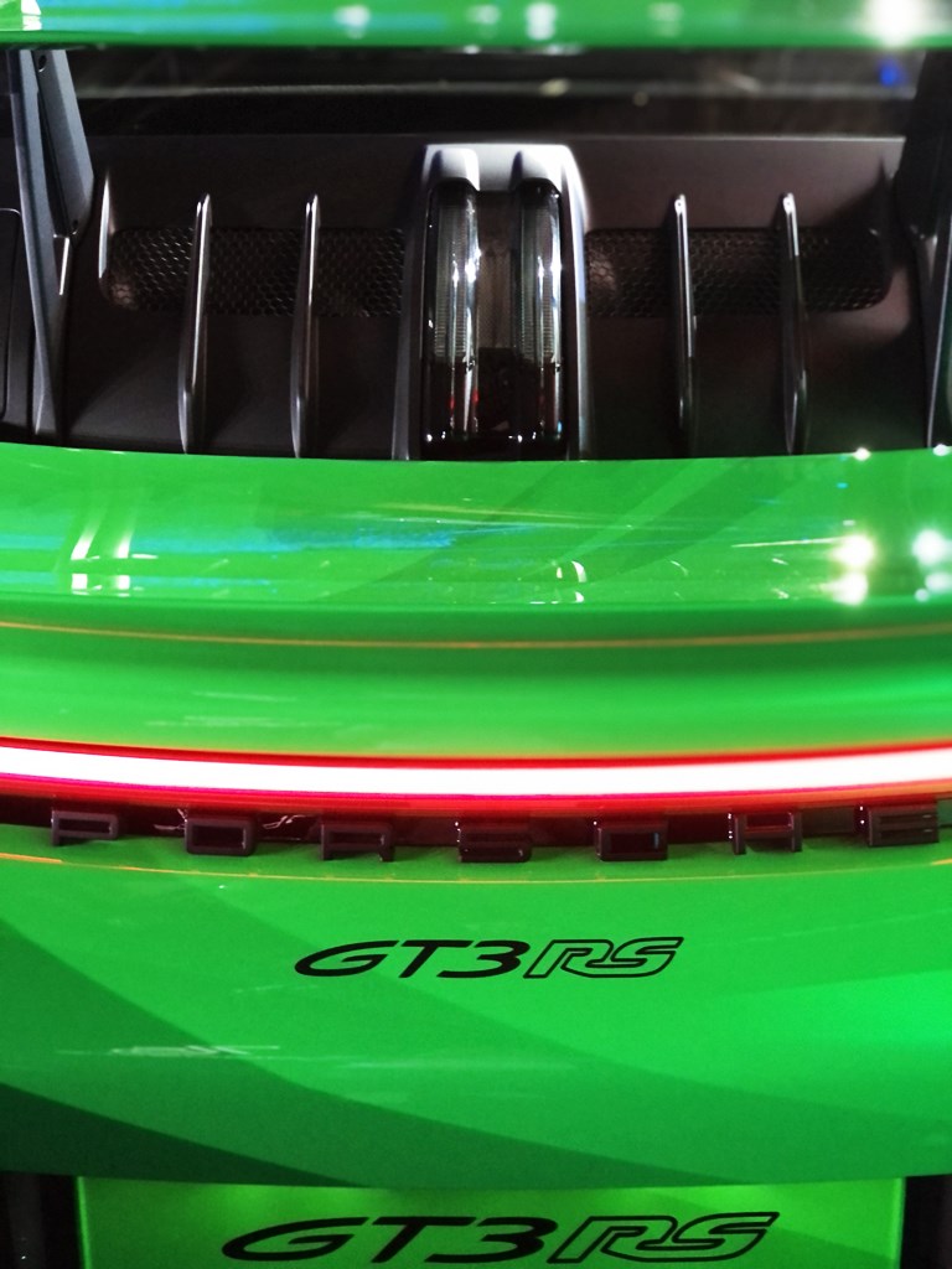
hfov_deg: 25.7
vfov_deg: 33.8
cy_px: 634
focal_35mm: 57
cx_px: 476
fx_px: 2090
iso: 500
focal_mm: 6.6
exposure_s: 1/30
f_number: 2.8
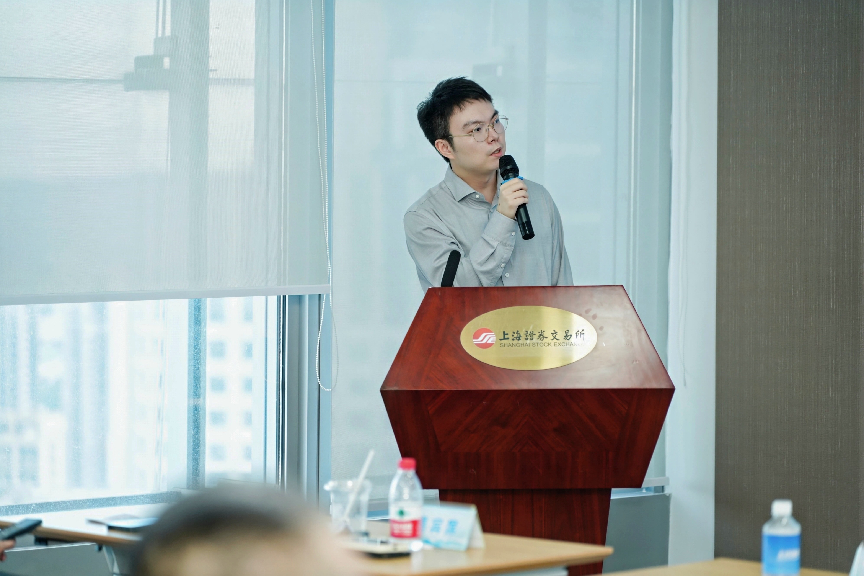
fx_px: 2711
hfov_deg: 18.1
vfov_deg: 12.1
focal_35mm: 113
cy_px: 288
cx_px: 432
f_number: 2.8
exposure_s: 1/200
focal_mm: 113
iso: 800
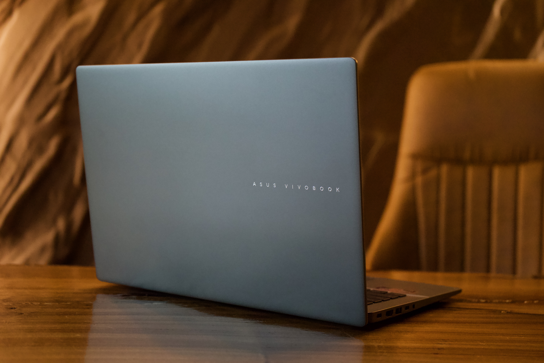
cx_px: 272
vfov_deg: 27.5
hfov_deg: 40.3
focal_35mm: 49
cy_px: 182
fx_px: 740
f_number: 4.5
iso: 6400
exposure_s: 1/125
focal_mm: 49
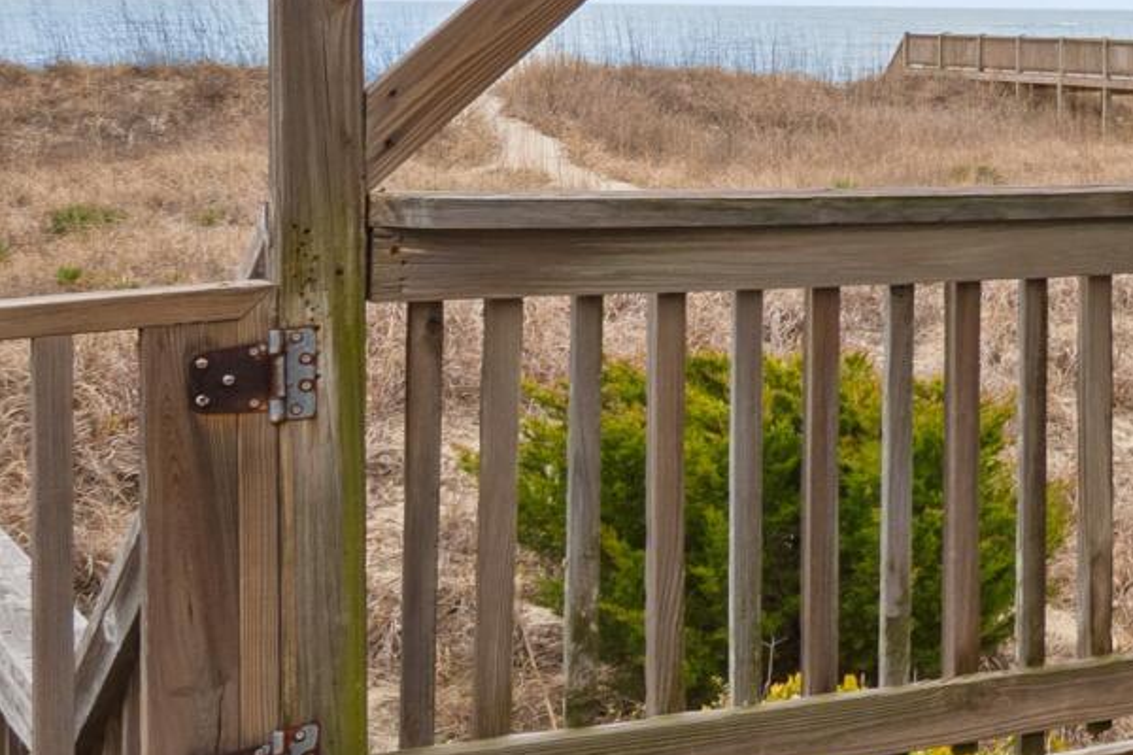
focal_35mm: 75
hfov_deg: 19.8
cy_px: 96
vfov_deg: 17.9
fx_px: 2360
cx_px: 2043
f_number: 5
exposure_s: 1/100
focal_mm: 10
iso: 100
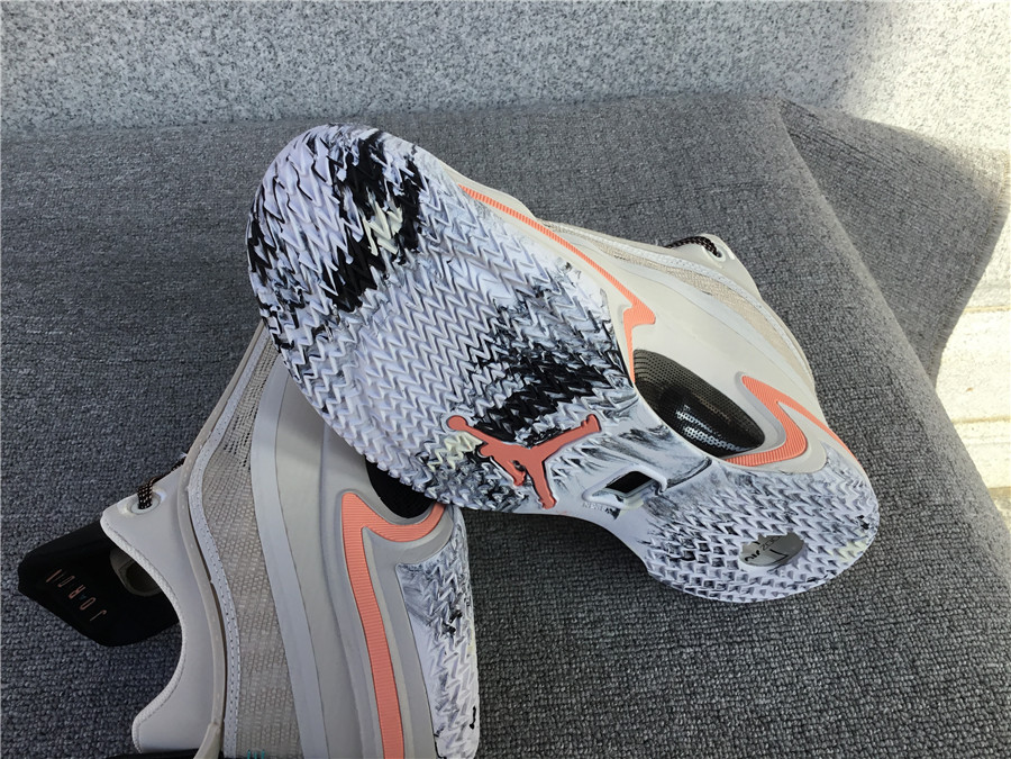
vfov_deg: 45.4
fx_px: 905
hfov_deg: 58.4
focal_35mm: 31
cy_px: 380
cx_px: 506
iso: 25
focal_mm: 3.3
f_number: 2.4
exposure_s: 1/497
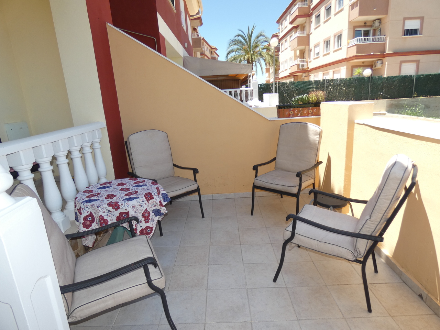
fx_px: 254
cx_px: 220
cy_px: 165
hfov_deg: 81.7
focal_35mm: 20
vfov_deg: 66.0
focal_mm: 3.6
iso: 80
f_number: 2.8
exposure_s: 1/640
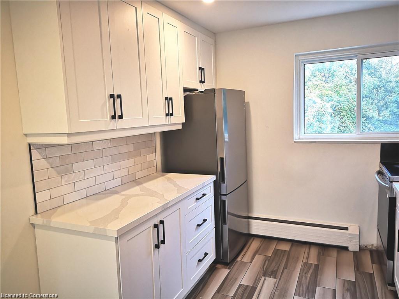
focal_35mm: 27
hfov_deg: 65.3
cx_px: 200
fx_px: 311
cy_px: 150
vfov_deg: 51.4
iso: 100
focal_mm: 3.95
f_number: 1.8
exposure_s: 3
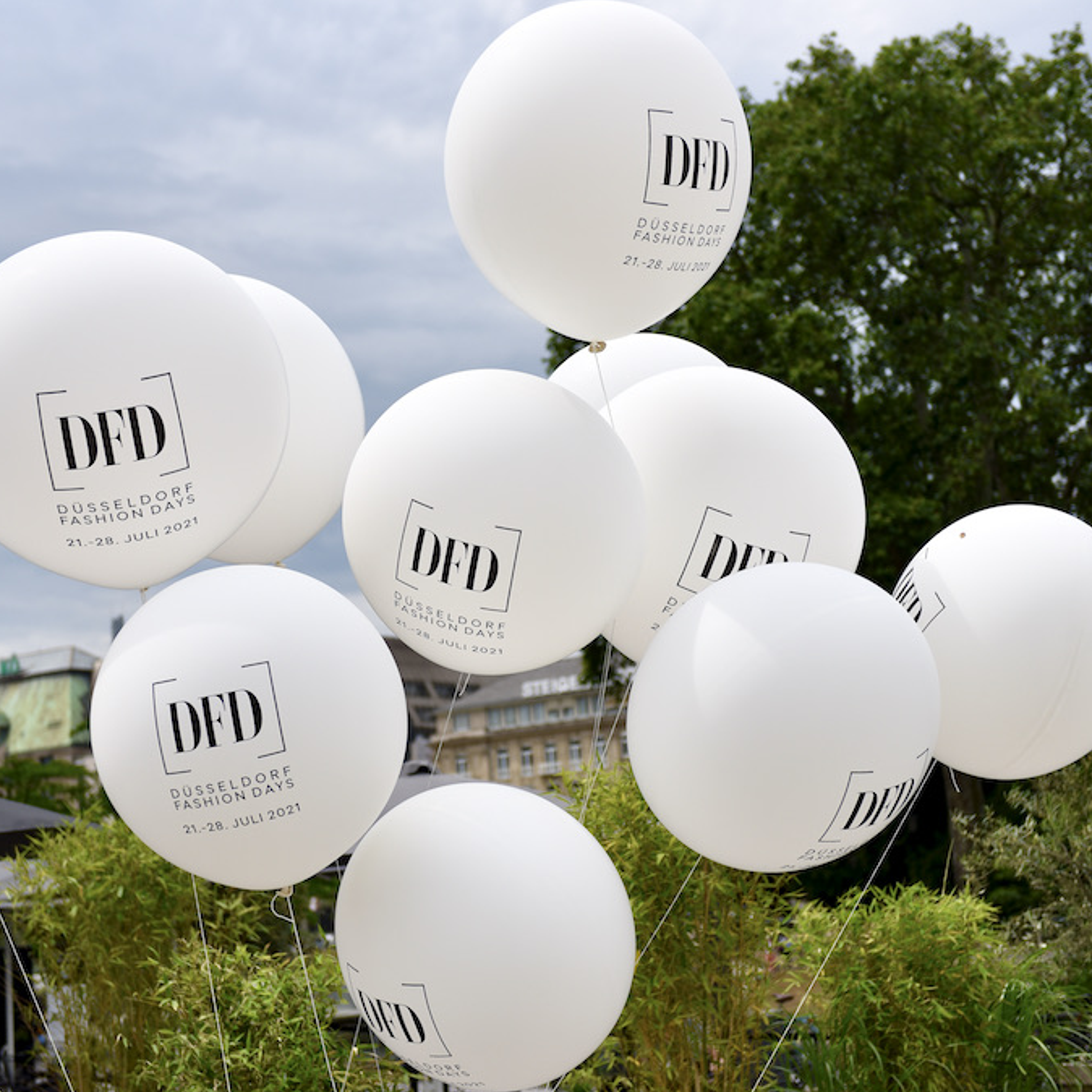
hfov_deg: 27.7
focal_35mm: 62
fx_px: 2213
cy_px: 549
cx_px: 523
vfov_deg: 27.7
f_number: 2.8
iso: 140
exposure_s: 1/4000
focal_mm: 48
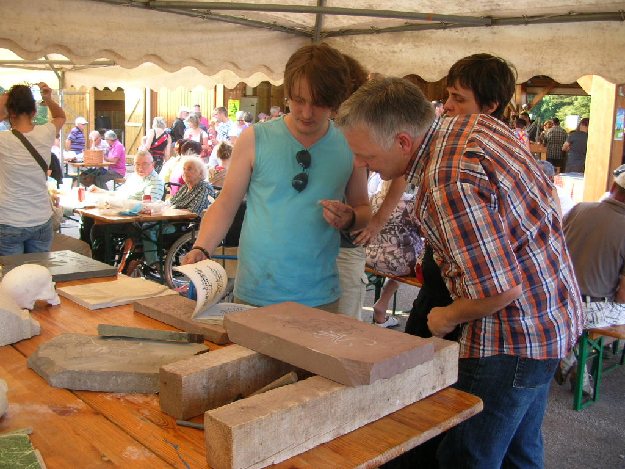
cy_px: 234
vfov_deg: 40.7
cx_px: 312
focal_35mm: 35
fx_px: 632
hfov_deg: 52.6
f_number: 2.8
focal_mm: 5.8
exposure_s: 1/42.8
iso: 50
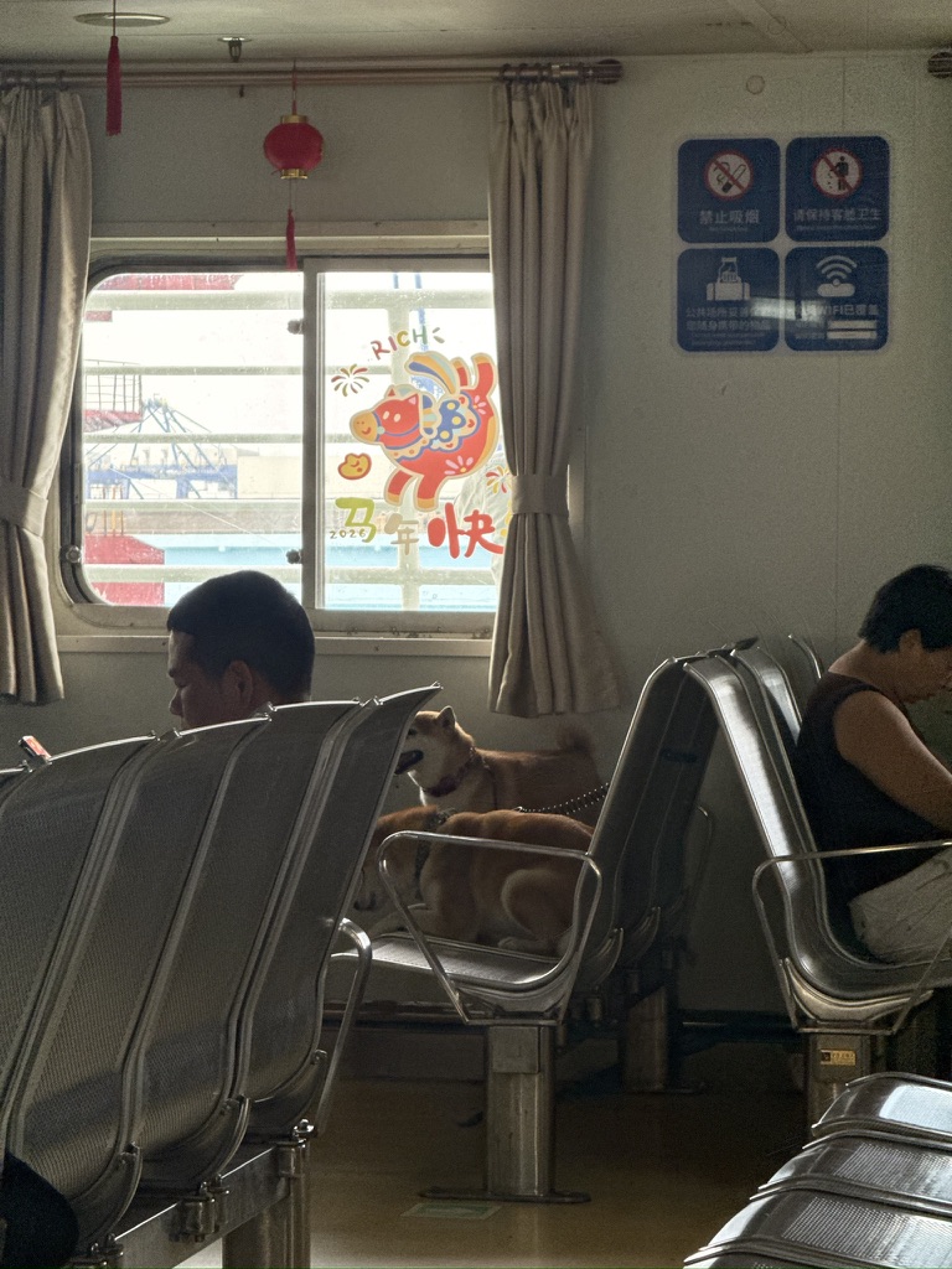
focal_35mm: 120
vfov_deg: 16.4
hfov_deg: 12.3
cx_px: 476
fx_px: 4400
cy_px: 634
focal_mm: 15.66
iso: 400
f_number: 2.8
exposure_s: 1/121
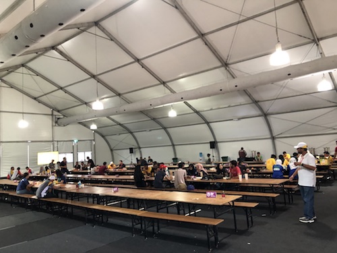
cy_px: 126
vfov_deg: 49.7
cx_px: 168
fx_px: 273
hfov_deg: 63.4
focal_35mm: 28
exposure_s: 1/17
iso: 100
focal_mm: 4
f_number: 1.8
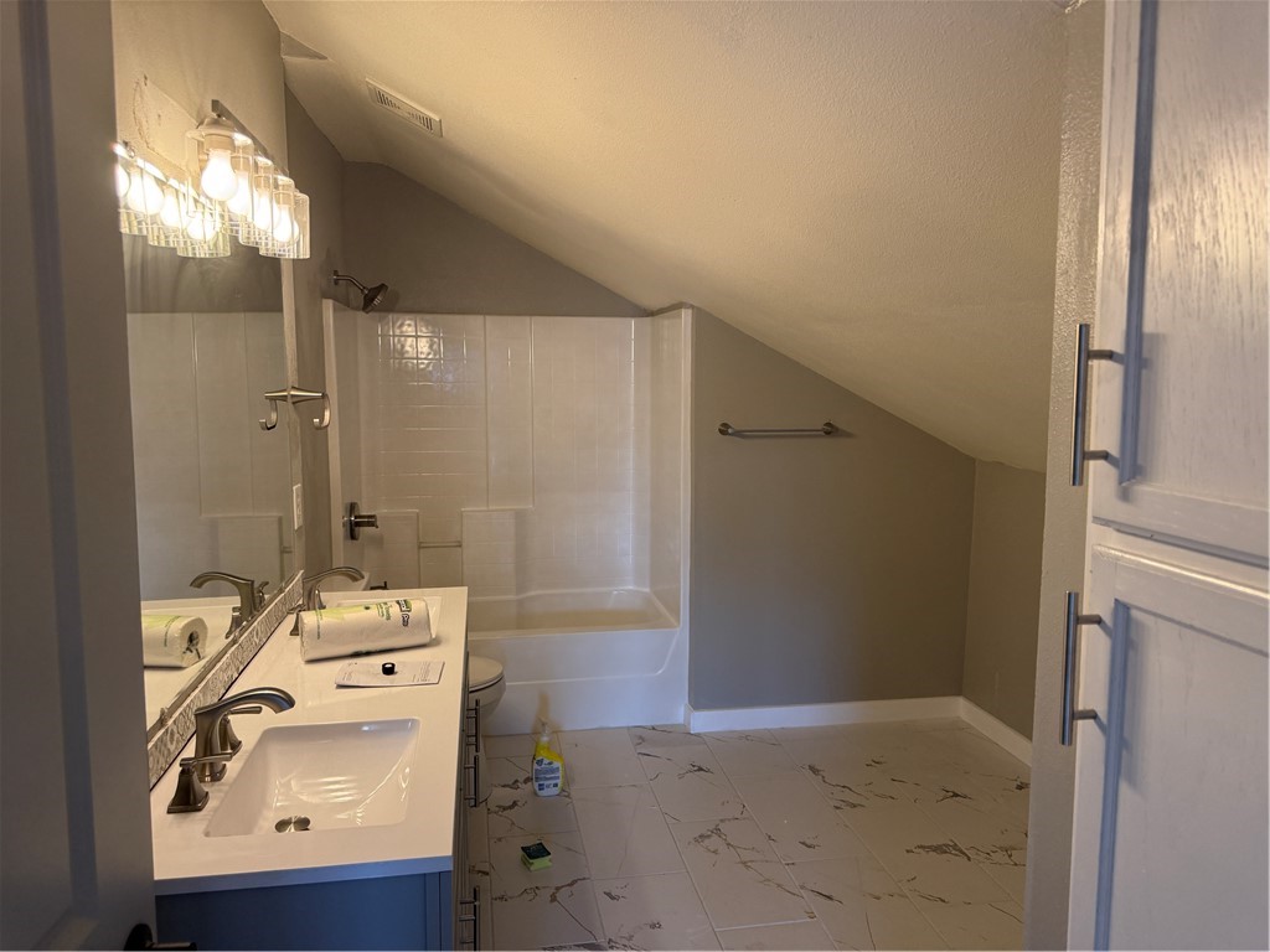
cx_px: 635
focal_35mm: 24
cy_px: 476
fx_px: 881
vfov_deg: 56.8
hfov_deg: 71.6
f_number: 1.78
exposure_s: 1/234
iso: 160
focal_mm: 6.76
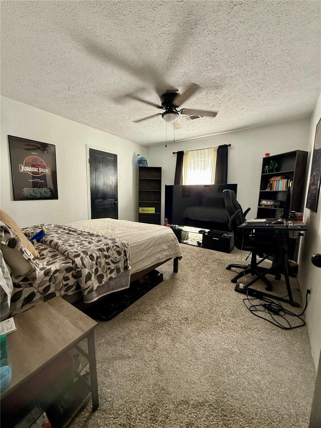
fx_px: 173
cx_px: 160
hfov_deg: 85.7
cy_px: 214
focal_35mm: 14
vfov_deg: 102.1
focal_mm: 2.22
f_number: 2.2
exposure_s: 1/99
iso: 250
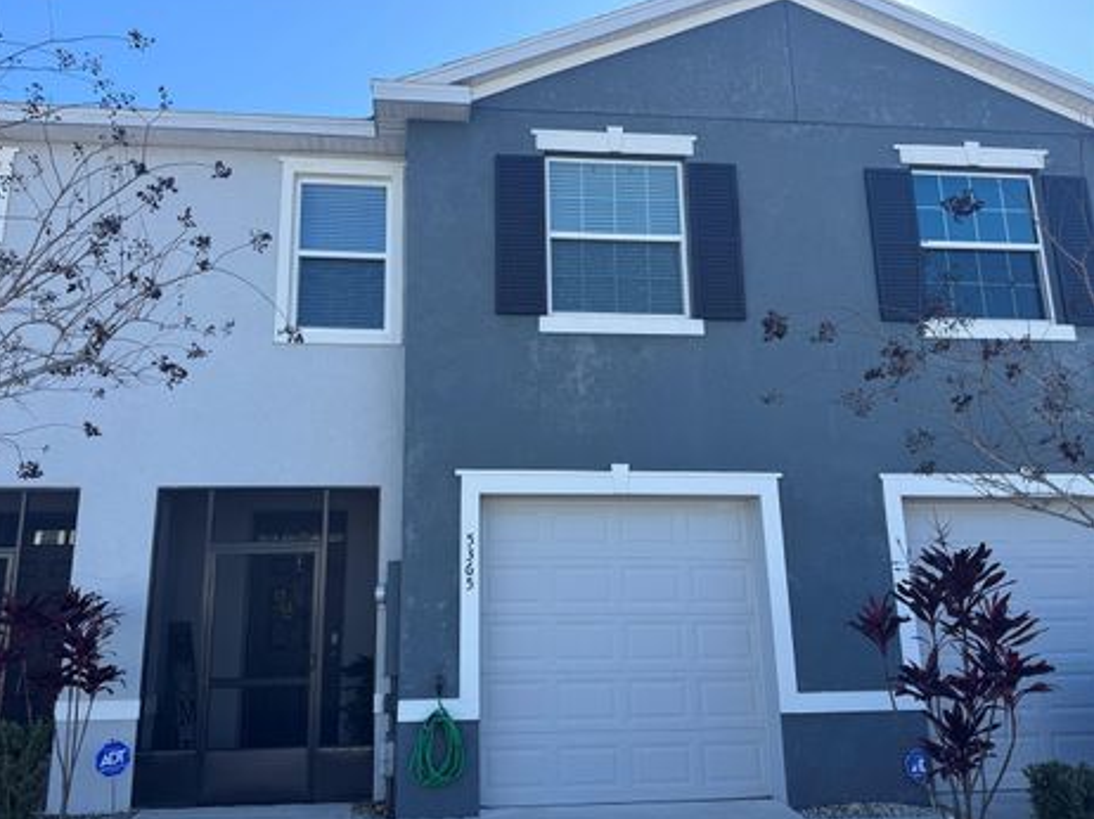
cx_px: 504
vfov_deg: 53.0
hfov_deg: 67.2
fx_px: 821
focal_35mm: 26
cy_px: 415
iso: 80
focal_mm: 6.76
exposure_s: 1/1488
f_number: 1.78
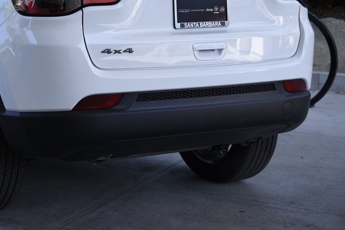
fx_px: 987
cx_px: 53
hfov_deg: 19.5
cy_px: 20
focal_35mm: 103
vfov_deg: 13.2
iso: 100
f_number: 4
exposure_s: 1/160
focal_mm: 55
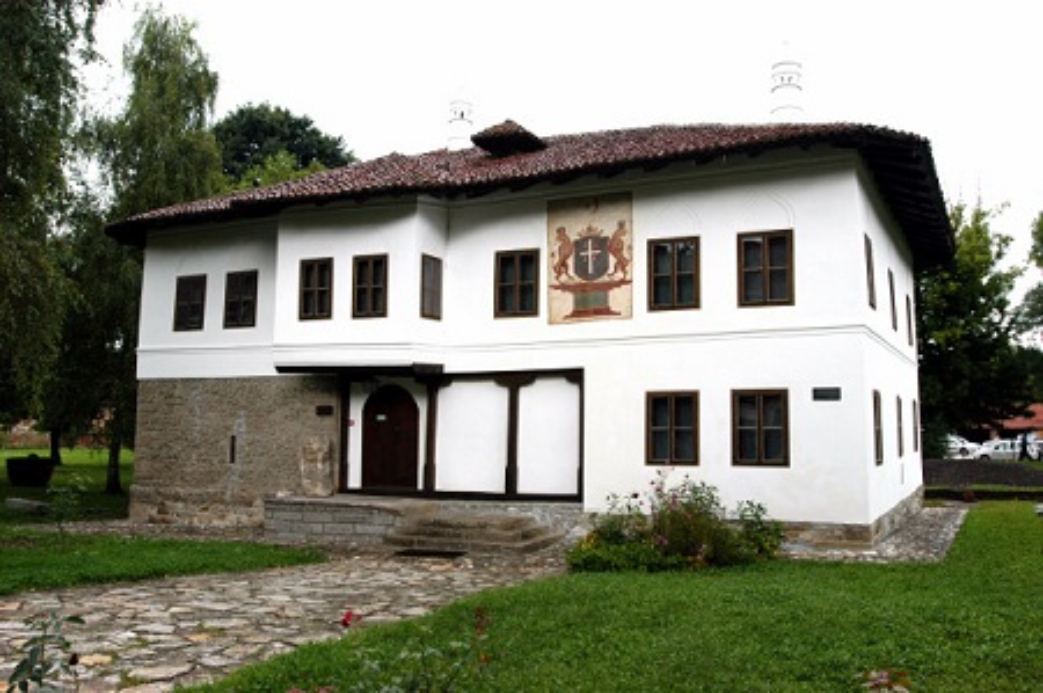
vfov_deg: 43.5
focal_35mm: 30
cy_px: 346
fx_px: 868
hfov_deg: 62.0
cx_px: 522
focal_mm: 20
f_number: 3.5
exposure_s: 1/50
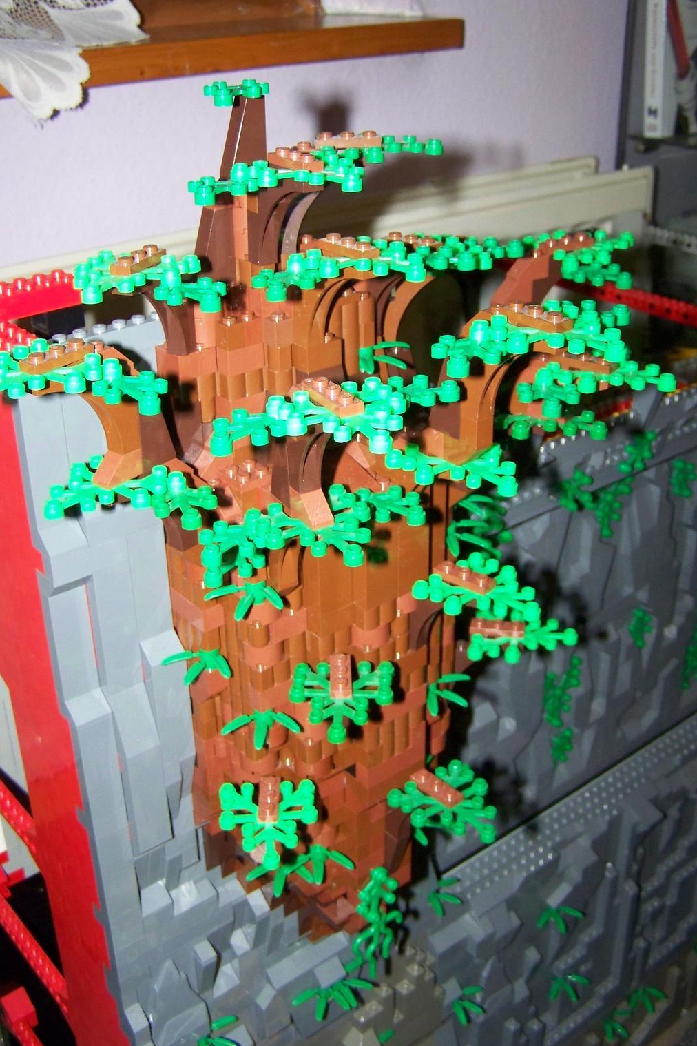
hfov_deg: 33.4
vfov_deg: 48.5
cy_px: 520
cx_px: 330
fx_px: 1162
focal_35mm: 40
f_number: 2.8
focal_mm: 6.3
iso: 200
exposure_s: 1/30
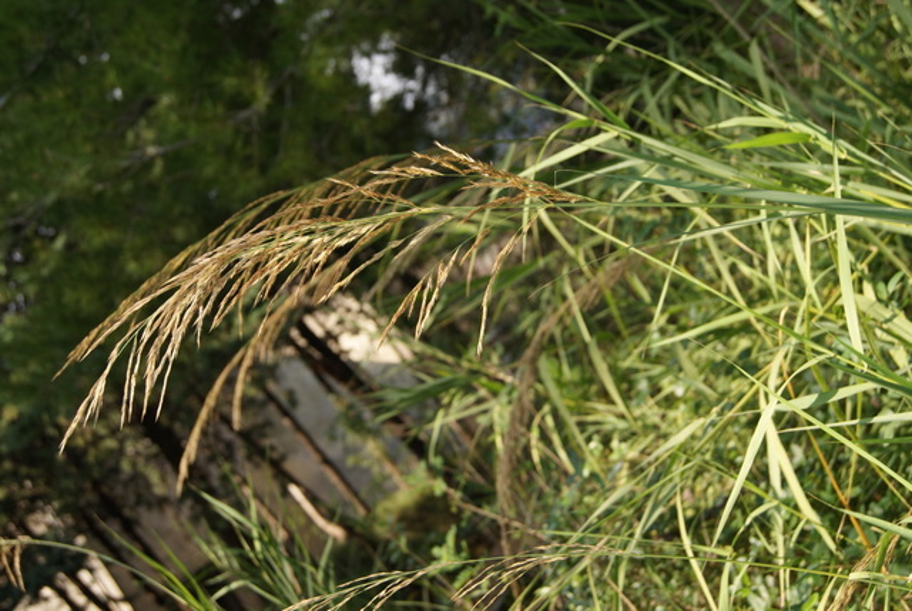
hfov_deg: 37.8
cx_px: 456
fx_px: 1332
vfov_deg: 25.8
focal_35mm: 52
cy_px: 306
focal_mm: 35
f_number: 6.3
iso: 100
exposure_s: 1/160
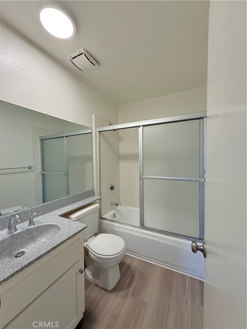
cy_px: 164
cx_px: 124
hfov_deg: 85.7
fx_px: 133
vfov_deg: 102.1
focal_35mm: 14
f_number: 2.2
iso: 200
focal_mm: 2.22
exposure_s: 1/99
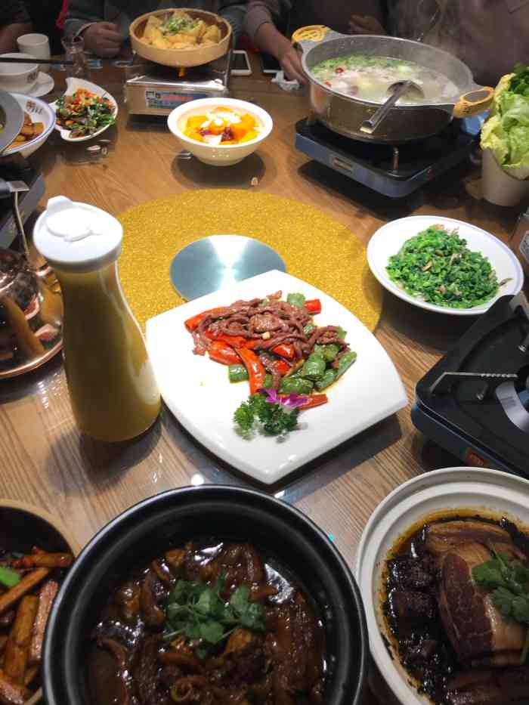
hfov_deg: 49.8
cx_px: 264
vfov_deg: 63.4
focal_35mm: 28
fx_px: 570
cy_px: 352
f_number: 1.8
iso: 20
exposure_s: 1/50
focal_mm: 3.99
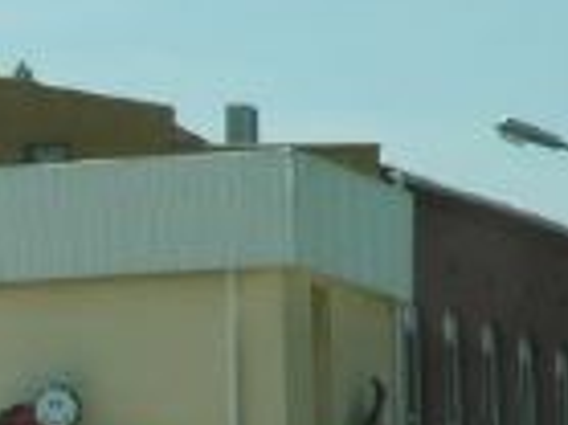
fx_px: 8312
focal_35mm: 507
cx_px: -482
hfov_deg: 3.9
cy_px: 441
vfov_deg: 2.9
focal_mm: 70
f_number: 8
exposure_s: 1/750
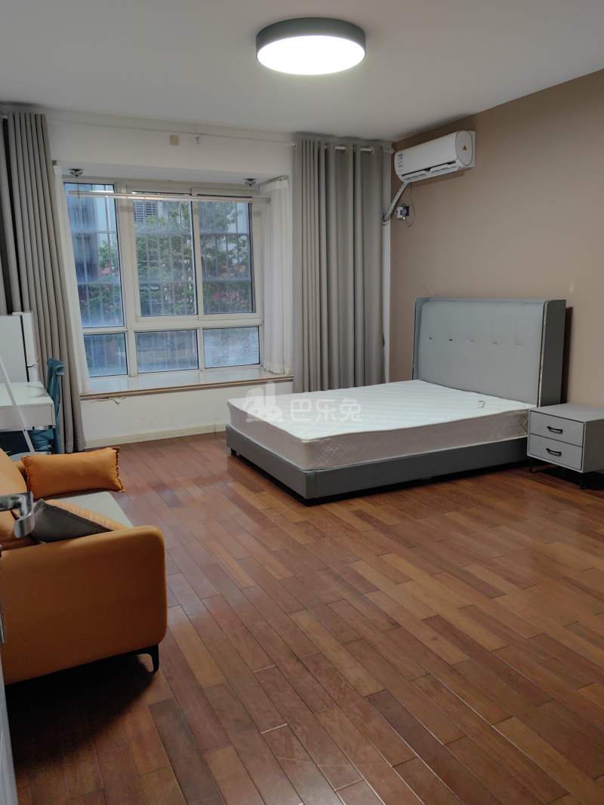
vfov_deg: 65.3
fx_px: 628
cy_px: 402
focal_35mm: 27
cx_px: 302
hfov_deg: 51.3
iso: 64
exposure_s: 1/50
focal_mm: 5.75
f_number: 2
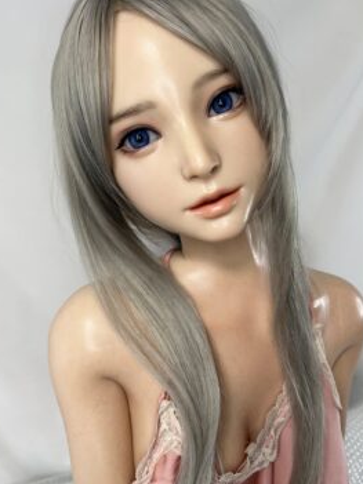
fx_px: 448
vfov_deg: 56.8
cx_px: 184
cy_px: 230
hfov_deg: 44.1
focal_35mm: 32
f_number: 1.5
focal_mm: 5.7
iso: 125
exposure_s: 1/121
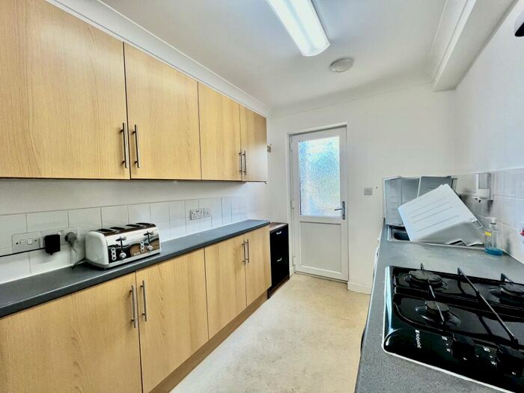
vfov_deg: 89.9
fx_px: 197
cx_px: 262
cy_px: 196
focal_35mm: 13
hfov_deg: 106.2
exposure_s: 1/100
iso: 80
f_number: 1.8
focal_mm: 1.57
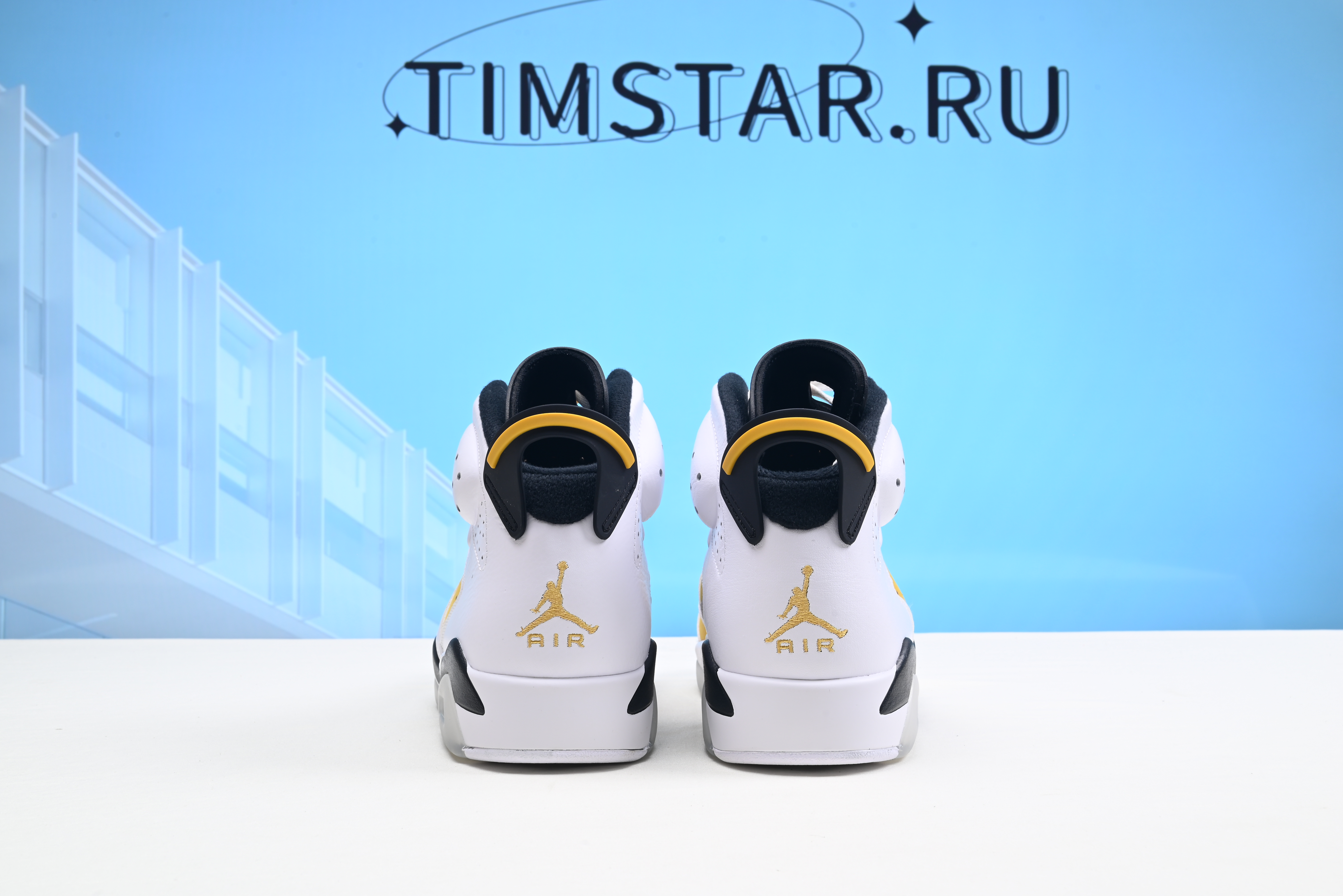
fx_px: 1418
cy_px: 448
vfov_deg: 35.1
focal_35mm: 38
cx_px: 672
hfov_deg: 50.7
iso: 100
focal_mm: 38
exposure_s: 1/2
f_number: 16
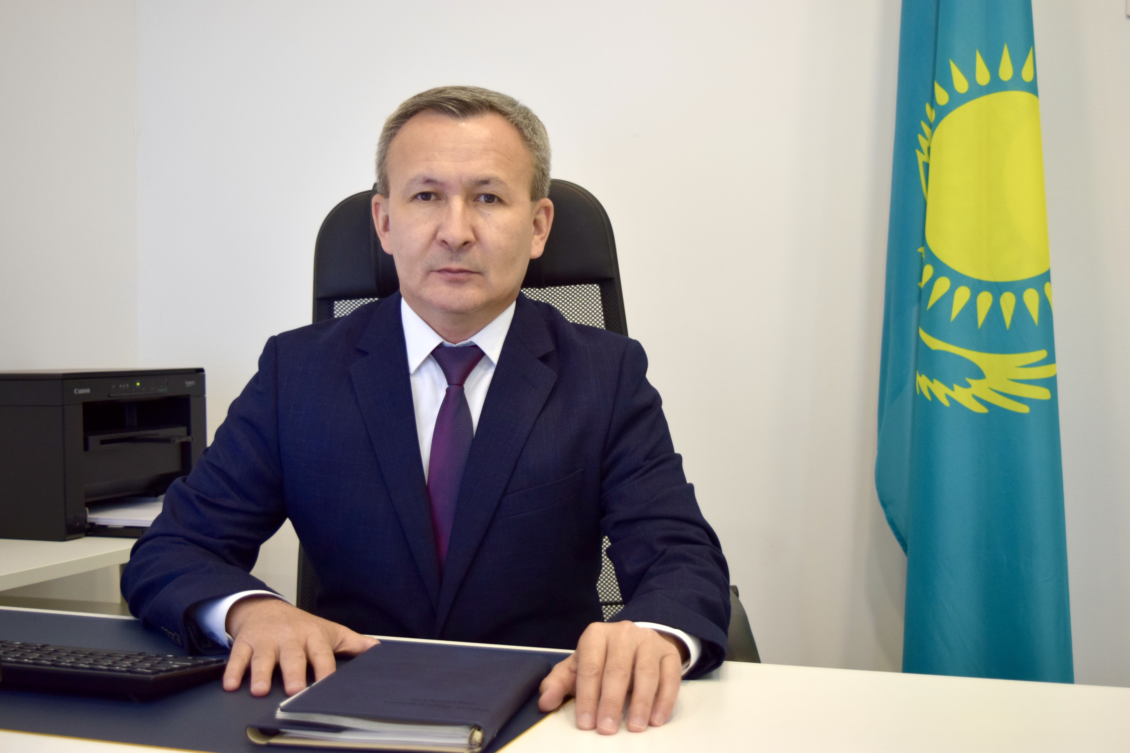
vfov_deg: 28.9
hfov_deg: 42.3
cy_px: 376
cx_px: 565
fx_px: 1459
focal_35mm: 46
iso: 560
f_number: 4.2
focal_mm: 31
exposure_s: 1/60
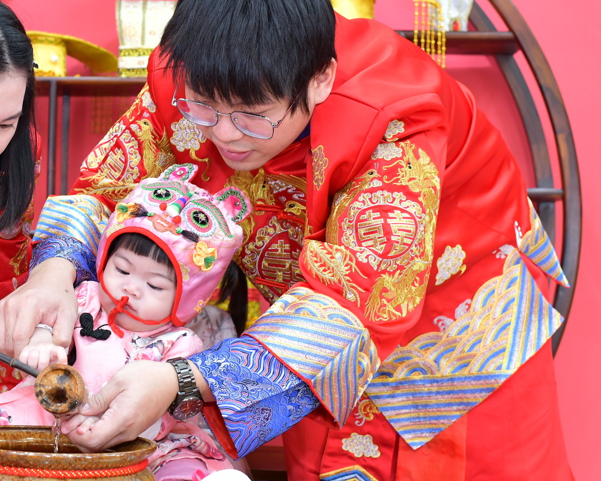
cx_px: 132
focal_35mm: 70
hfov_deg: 26.7
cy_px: 179
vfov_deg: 21.8
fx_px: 1245
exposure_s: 1/200
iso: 800
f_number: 4.5
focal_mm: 35
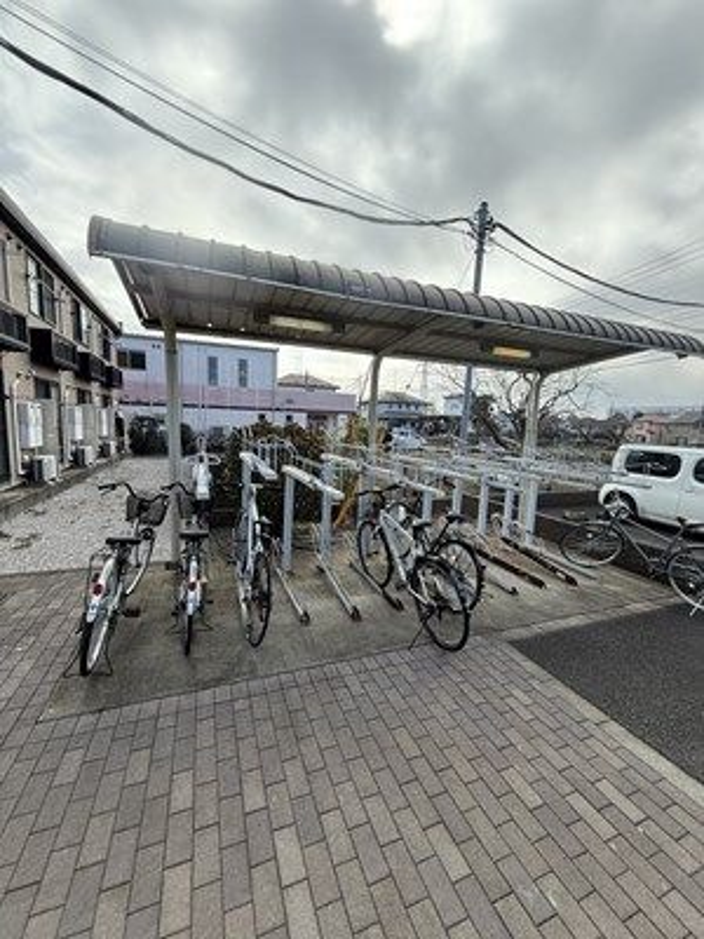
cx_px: 352
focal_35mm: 14
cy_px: 470
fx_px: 380
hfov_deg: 85.7
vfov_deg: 102.1
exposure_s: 1/864
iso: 64
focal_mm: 2.22
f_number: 2.2
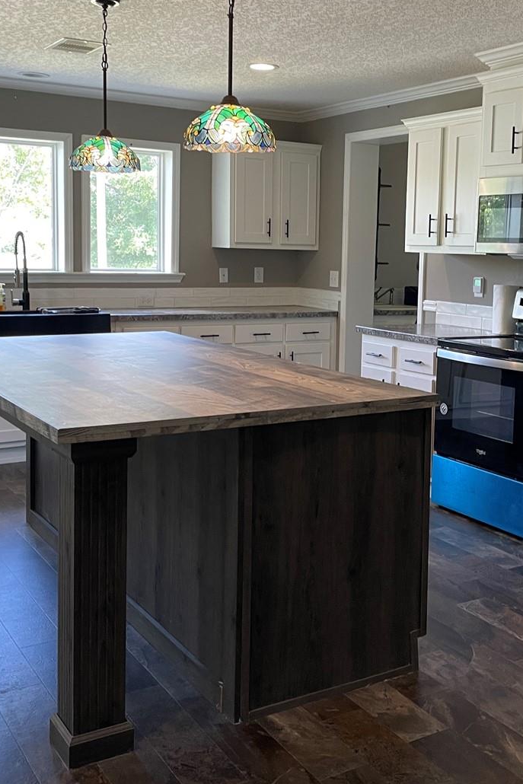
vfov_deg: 46.3
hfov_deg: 31.6
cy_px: 341
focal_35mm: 42
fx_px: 915
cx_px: 359
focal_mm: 4.2
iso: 80
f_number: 1.6
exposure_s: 1/60
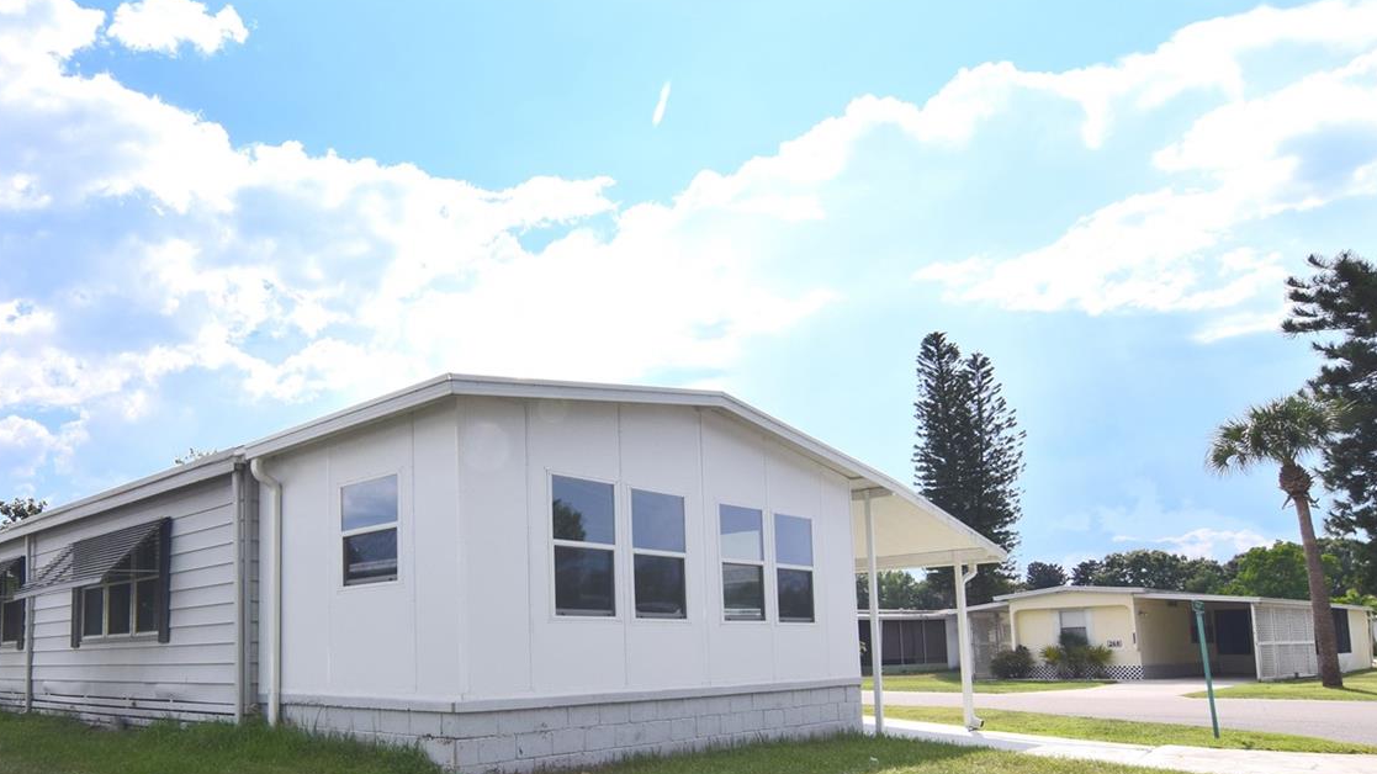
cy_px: 561
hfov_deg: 73.3
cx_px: 514
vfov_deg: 45.1
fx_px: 904
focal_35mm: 25
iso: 200
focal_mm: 11
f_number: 11
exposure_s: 1/500
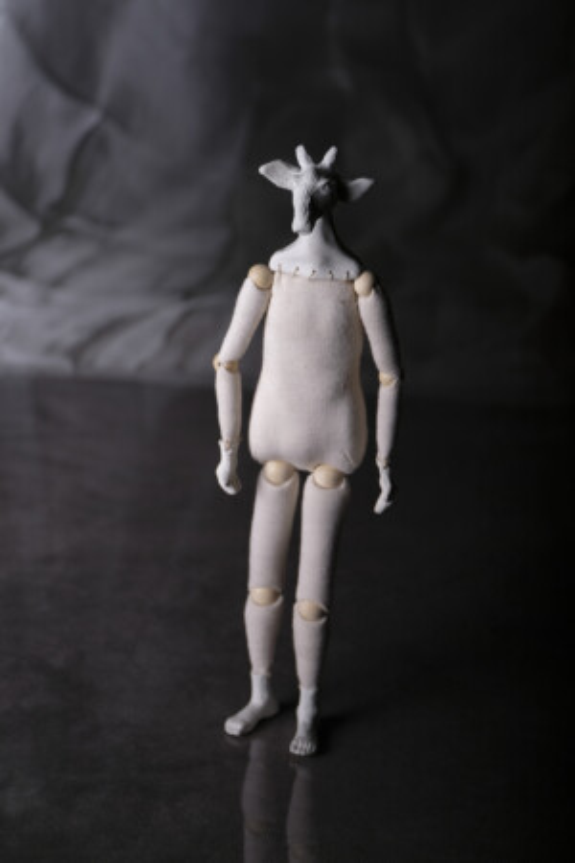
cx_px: 288
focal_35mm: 75
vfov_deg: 27.0
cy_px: 432
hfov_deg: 18.2
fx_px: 1797
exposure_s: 1/250
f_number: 2.8
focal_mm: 50
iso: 100
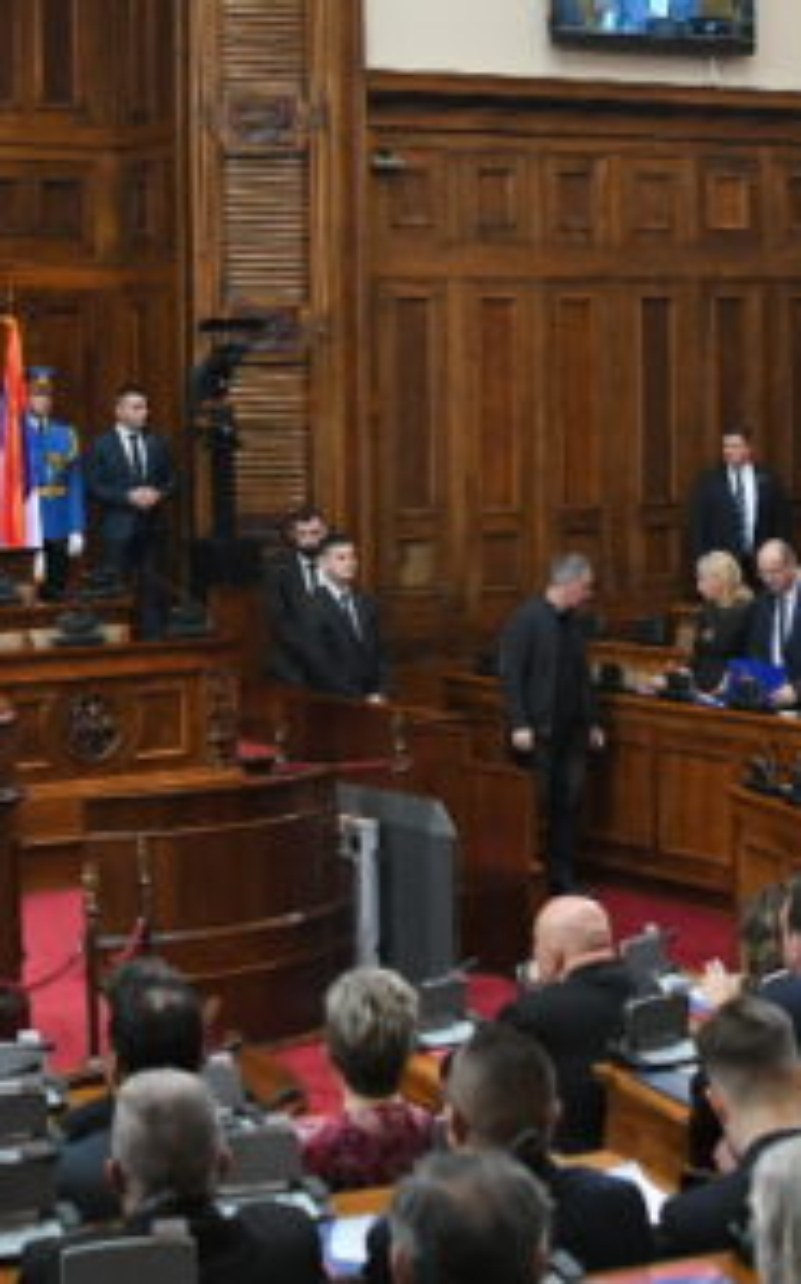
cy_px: 287
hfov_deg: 15.5
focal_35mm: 84
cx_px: 448
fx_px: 2937
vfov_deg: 24.3
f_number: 4
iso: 3200
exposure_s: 1/320
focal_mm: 24
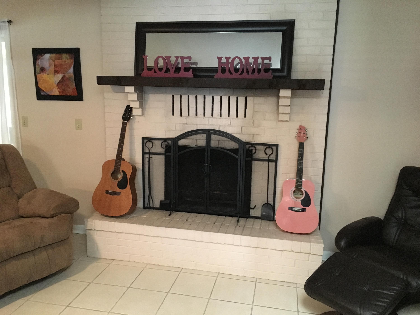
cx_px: 210
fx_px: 352
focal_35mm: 29
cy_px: 158
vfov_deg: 48.2
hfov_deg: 61.7
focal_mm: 4.15
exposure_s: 1/15
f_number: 2.2
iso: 320
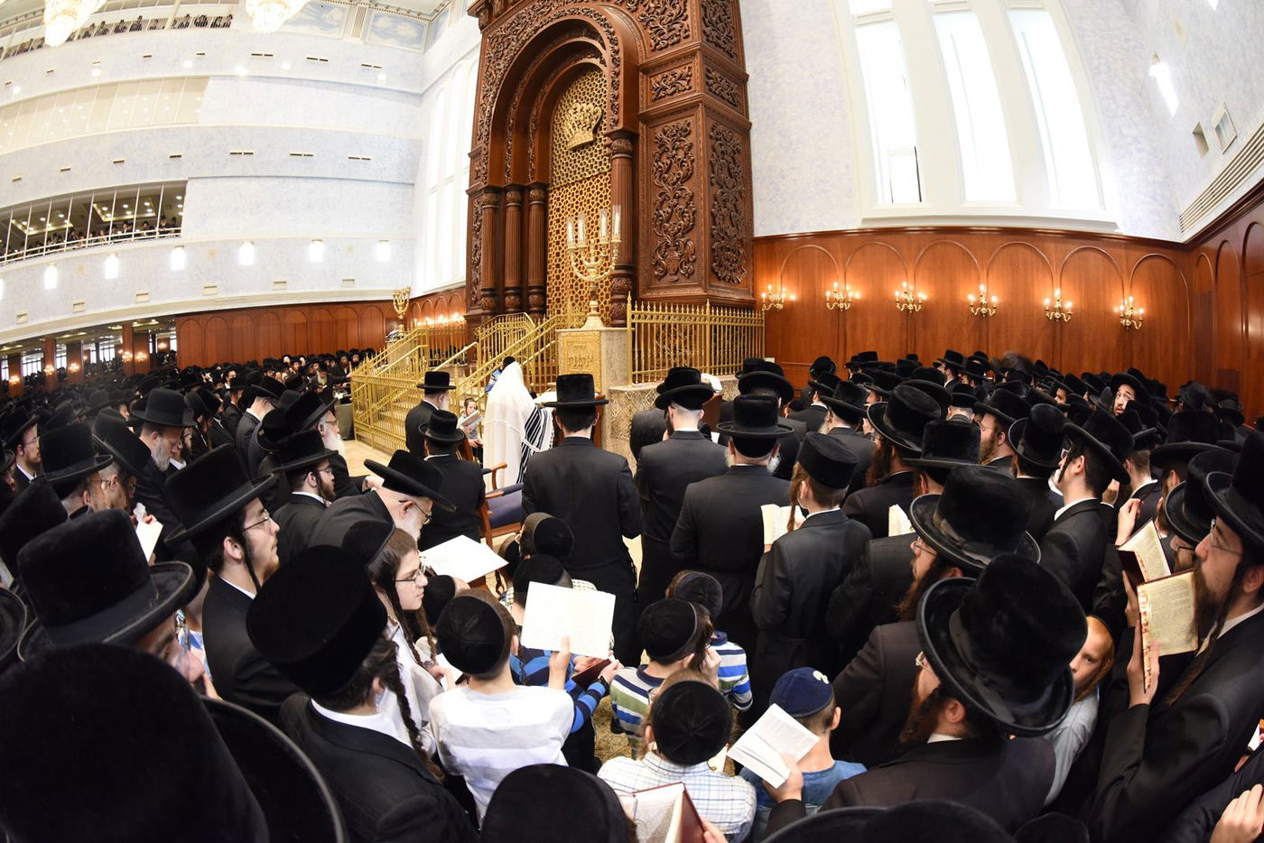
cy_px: 422
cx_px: 632
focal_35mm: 15
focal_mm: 15
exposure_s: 1/100
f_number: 4.5
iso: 2500
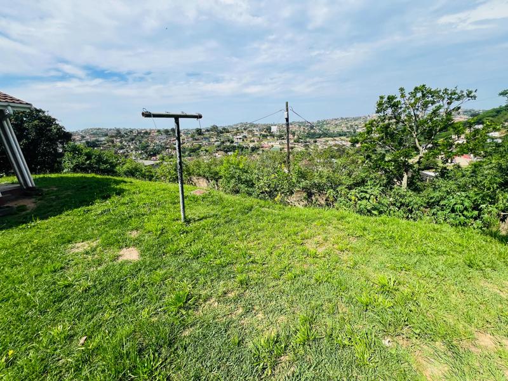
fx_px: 191
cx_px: 254
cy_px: 190
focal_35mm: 13
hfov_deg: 106.2
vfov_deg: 89.9
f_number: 1.8
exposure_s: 1/1783
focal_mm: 1.57
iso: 32
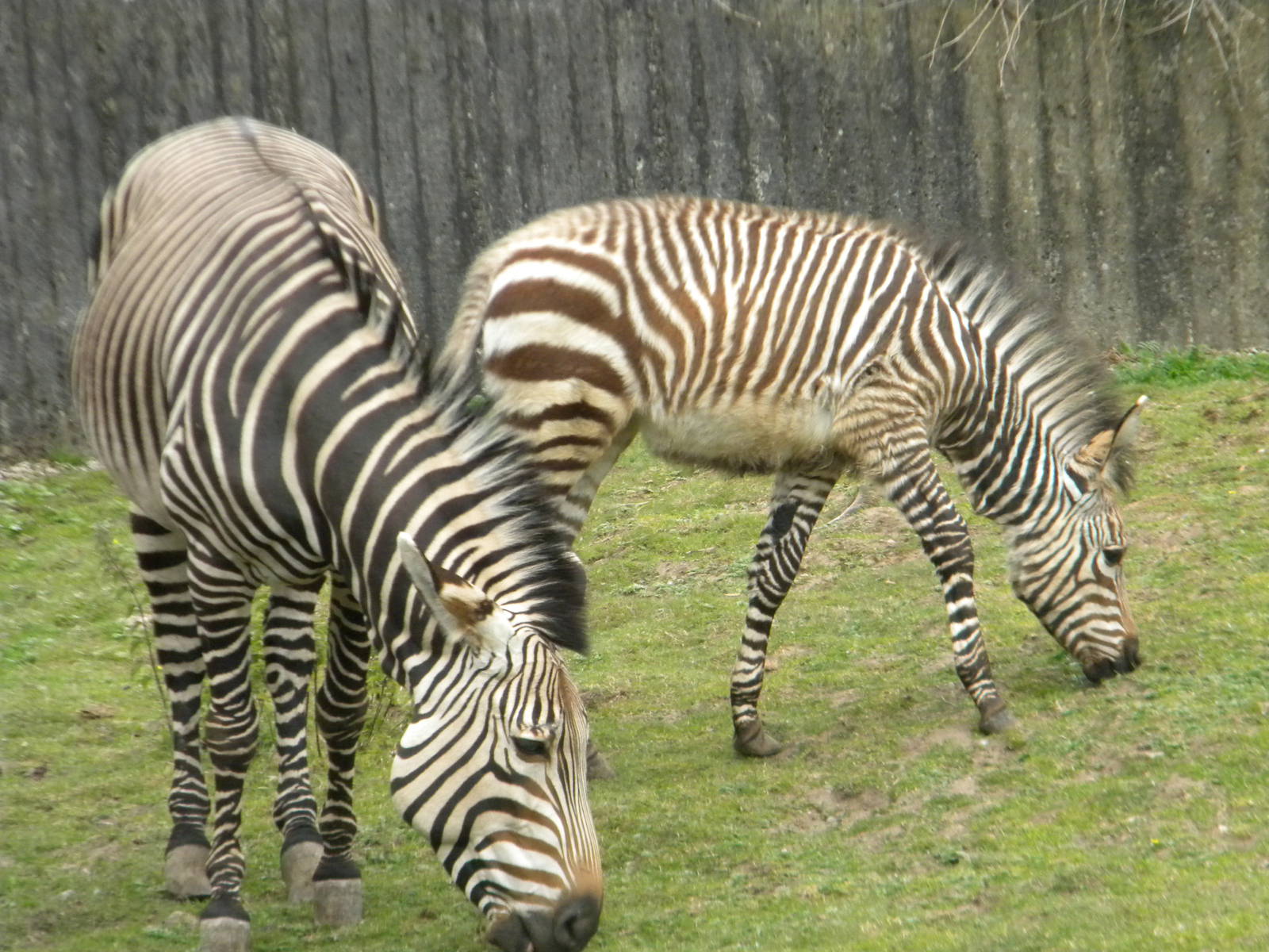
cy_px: 476
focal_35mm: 226
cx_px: 634
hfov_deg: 8.8
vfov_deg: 6.6
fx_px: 8285
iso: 400
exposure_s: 1/463
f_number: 5.4
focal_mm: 41
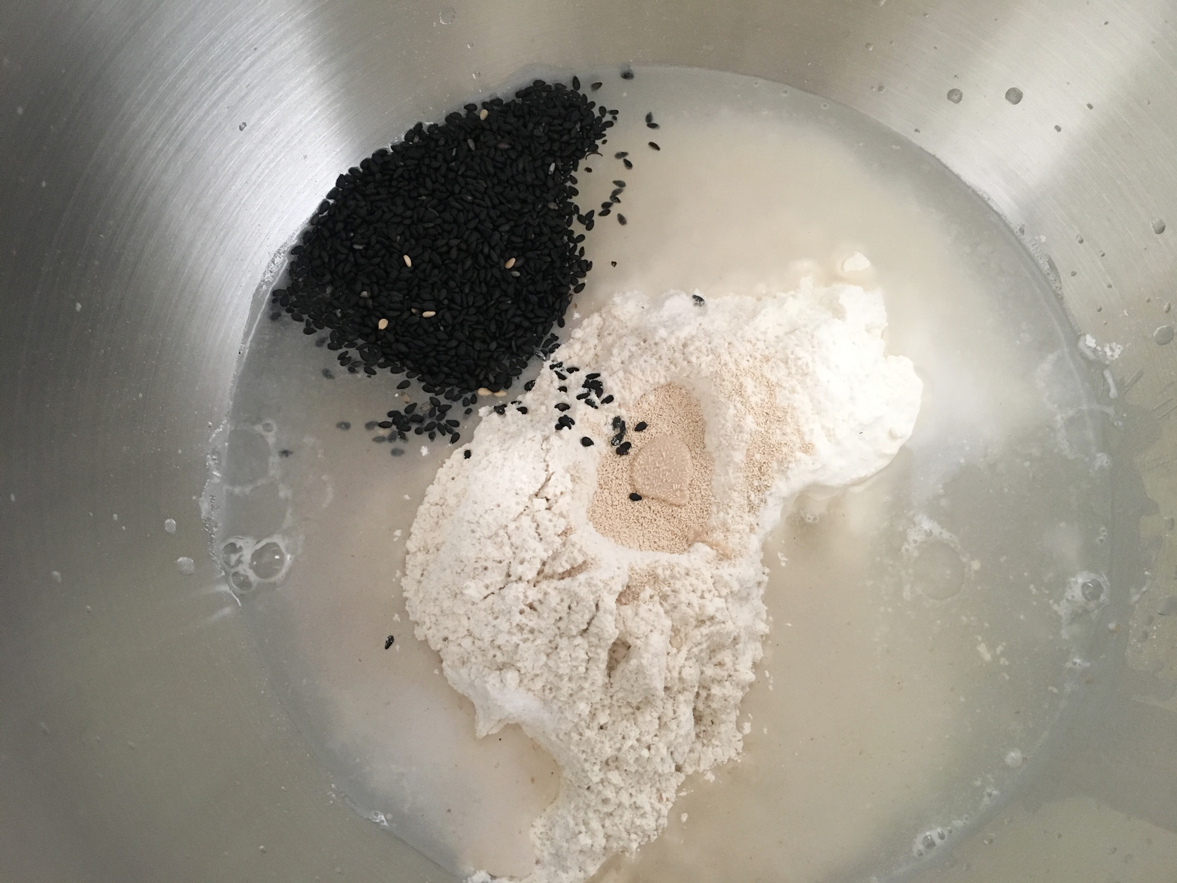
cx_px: 588
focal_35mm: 29
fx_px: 986
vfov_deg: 48.2
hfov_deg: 61.7
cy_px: 442
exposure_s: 1/20
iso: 200
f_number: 2.2
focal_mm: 4.15
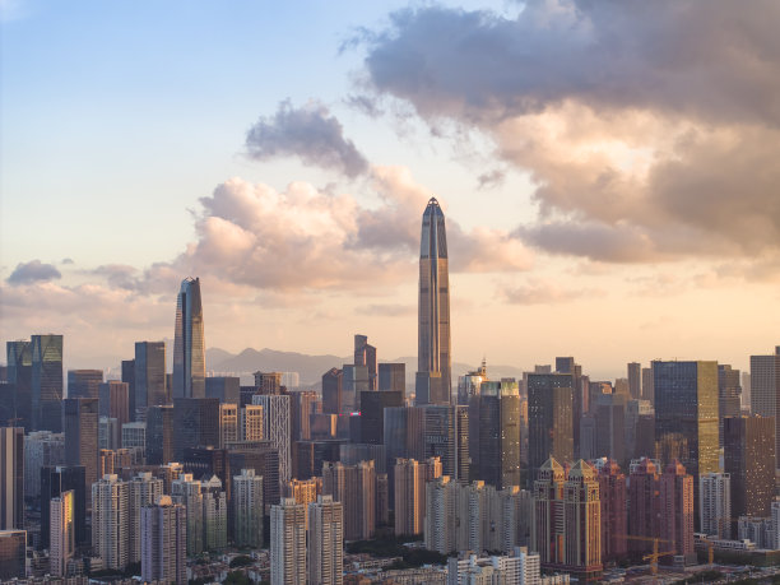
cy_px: 292
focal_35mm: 70
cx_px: 390
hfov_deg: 27.8
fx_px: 1577
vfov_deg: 21.0
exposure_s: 1/240
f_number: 2.8
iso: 100
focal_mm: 19.35
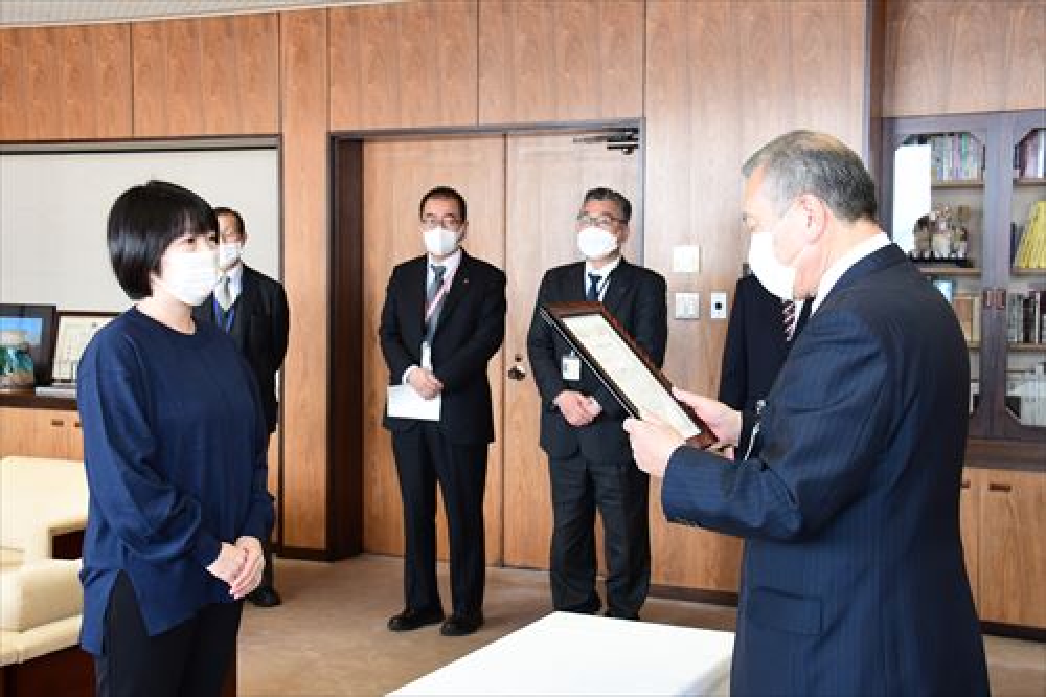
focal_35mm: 51
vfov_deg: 26.5
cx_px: 523
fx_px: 1481
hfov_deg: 38.9
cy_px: 348
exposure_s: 1/50
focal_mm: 34
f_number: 6.3
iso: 800
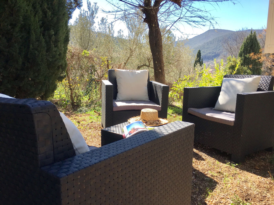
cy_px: 102
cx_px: 137
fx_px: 230
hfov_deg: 61.7
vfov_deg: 48.2
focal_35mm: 29
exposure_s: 1/686
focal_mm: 4.15
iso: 25
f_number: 2.2
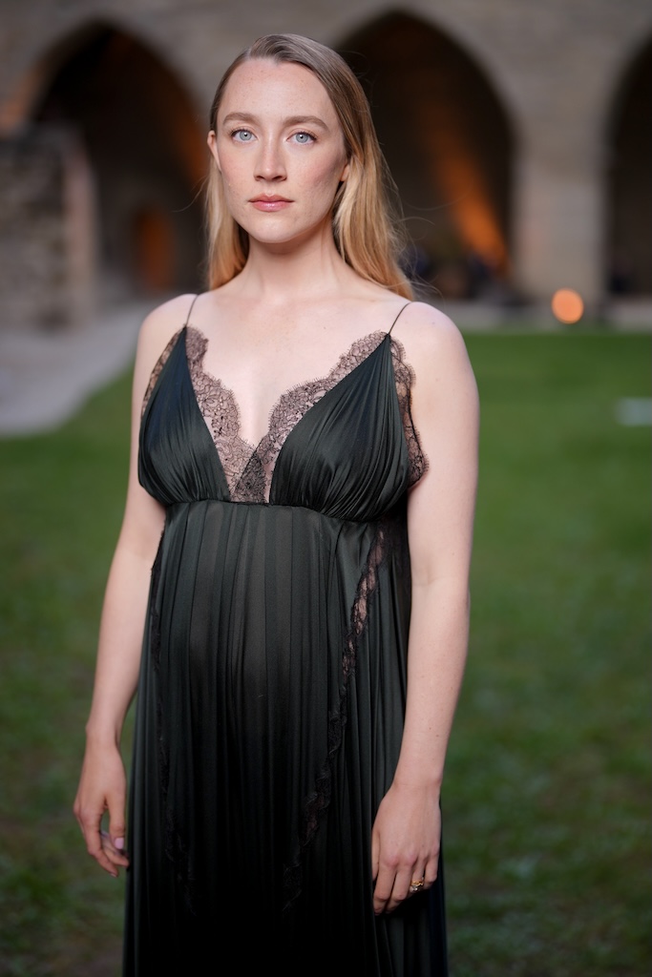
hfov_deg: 27.0
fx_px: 1358
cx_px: 326
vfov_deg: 39.6
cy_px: 488
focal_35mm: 50
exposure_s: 1/200
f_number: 1.2
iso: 50
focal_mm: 50
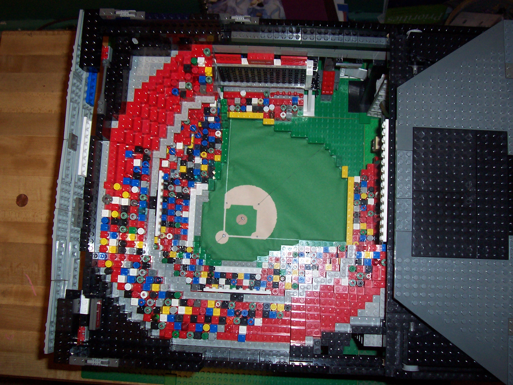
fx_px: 548
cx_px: 256
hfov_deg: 50.1
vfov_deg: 38.7
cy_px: 192
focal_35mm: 37
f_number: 2.8
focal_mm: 5.6
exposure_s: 1/60
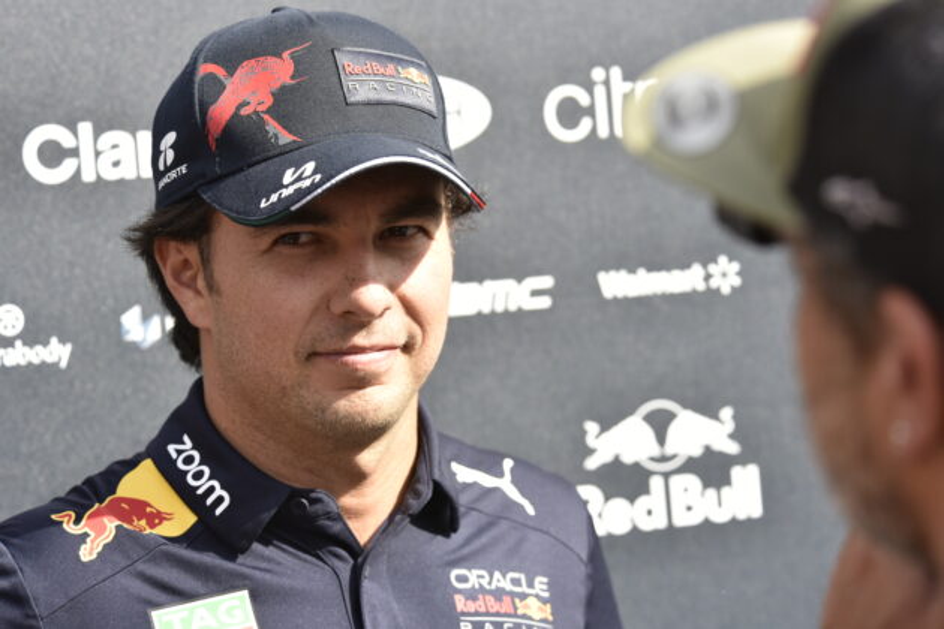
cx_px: 472
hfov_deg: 15.2
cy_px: 314
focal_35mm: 135
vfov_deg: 10.2
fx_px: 3540
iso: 500
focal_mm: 135
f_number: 8
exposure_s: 1/640
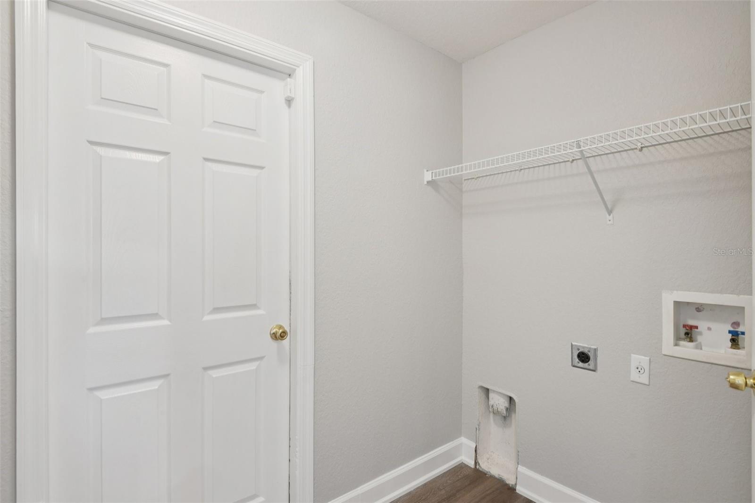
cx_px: 378
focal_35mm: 16
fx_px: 335
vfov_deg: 73.7
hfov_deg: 96.7
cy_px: 252
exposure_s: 1/8
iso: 400
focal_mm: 16
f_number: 8
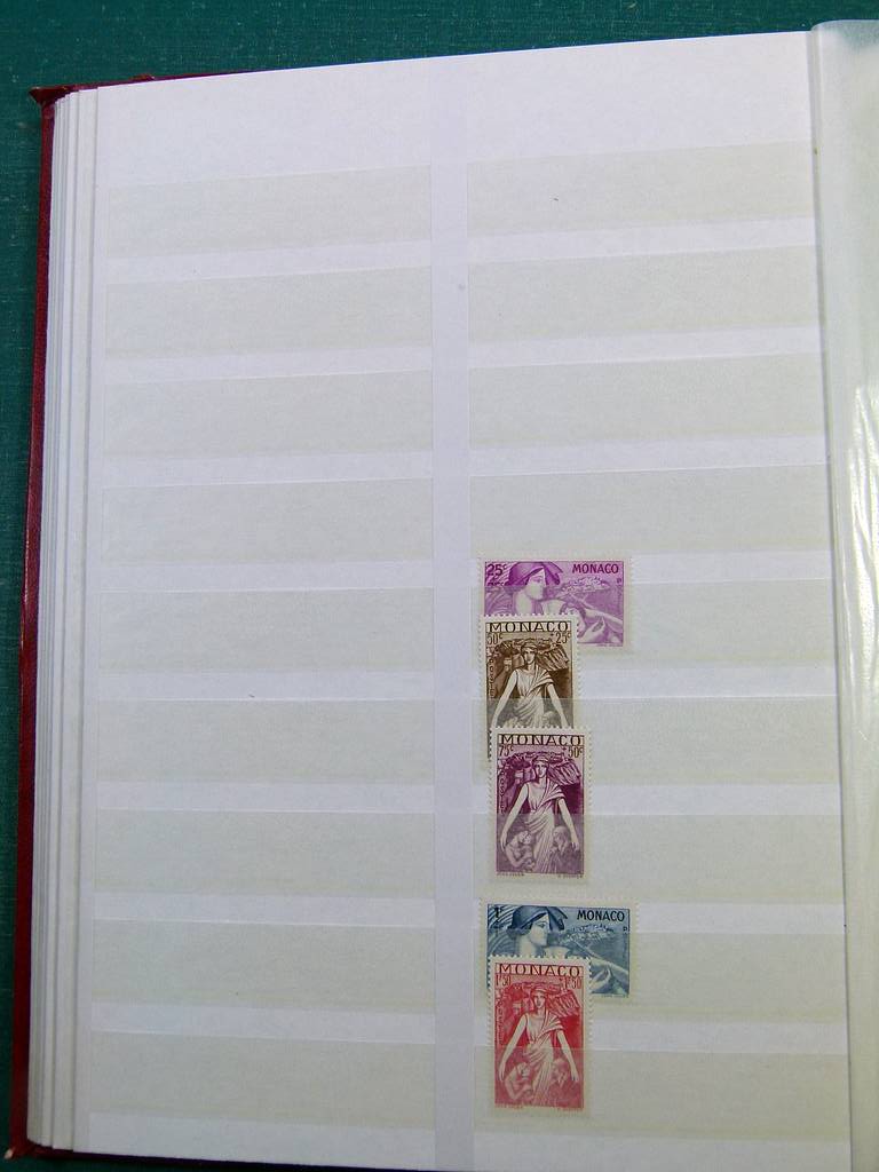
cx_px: 440
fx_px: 1219
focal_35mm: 36
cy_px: 586
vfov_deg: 51.4
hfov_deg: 39.7
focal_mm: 6.5
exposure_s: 1/160
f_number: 4
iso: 100
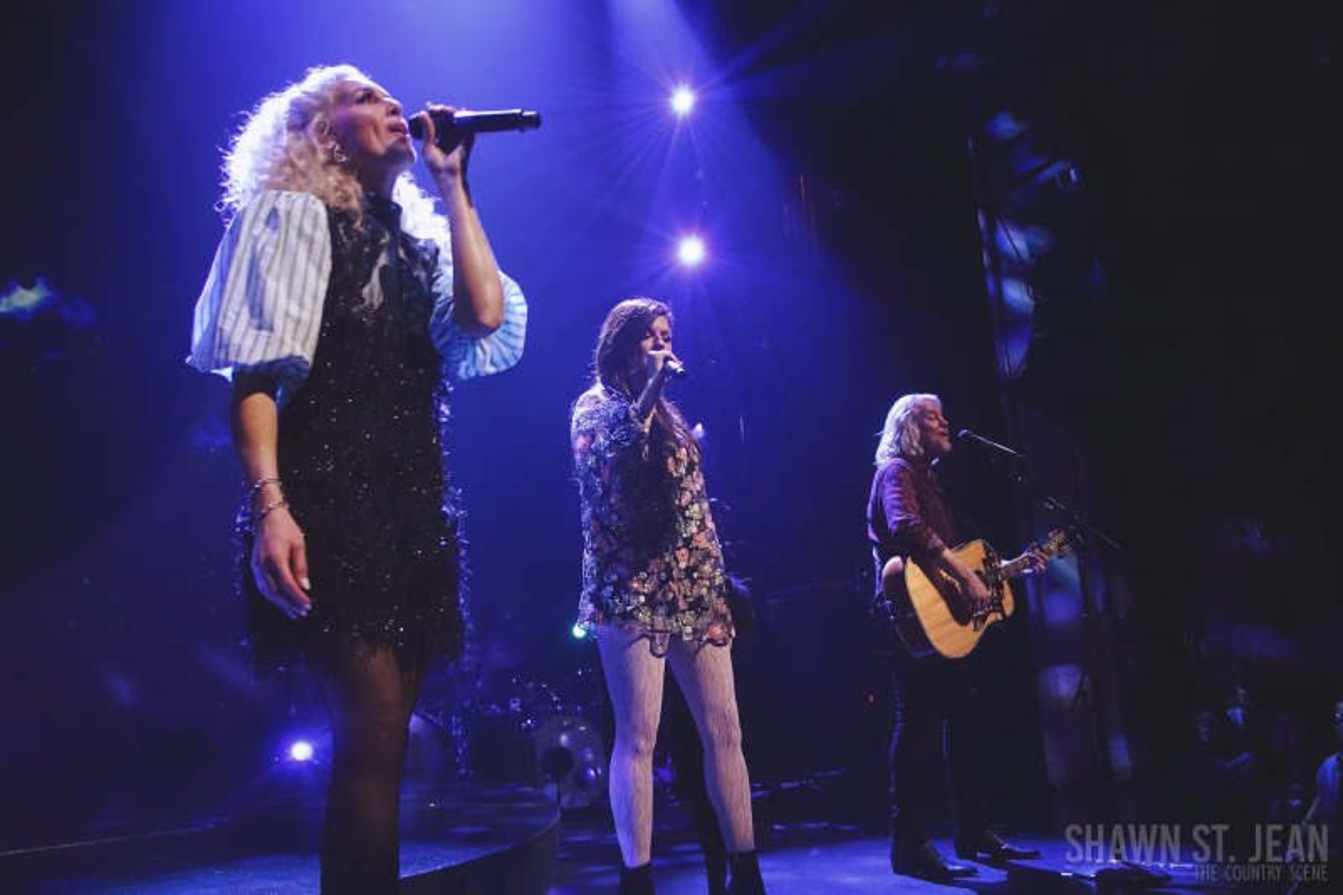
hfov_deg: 73.8
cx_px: 672
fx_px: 895
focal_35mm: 24
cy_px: 448
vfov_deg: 53.1
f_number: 1.8
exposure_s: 1/100
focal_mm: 8.8
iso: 1250
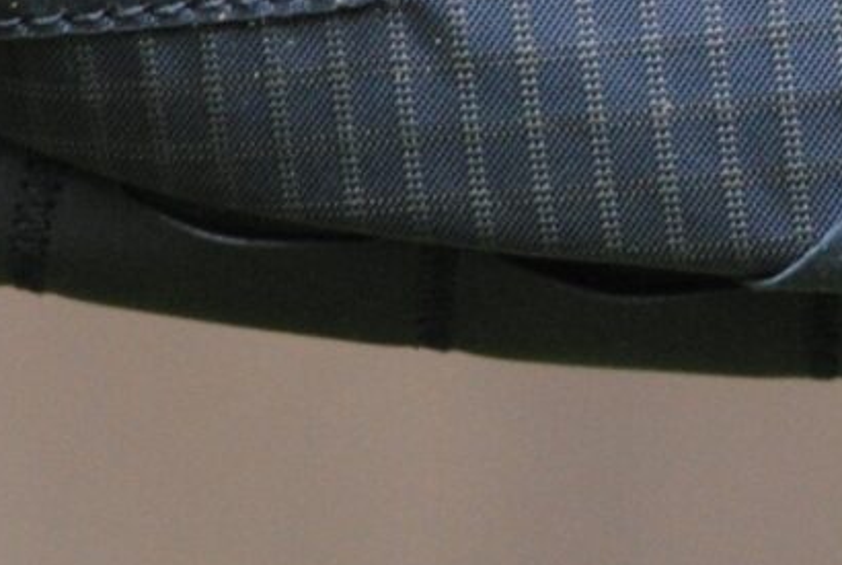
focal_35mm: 1029
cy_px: -154
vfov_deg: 1.3
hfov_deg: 2.0
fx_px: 24111
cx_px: 1421
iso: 400
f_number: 4.8
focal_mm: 110
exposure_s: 1/60
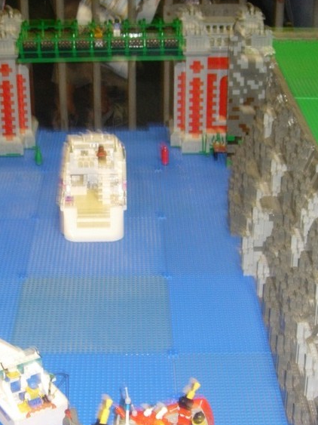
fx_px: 993
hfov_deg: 18.1
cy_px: 285
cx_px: 72
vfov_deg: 24.0
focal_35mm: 81
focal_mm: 7.8
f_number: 2.8
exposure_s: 1/12.3
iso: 79
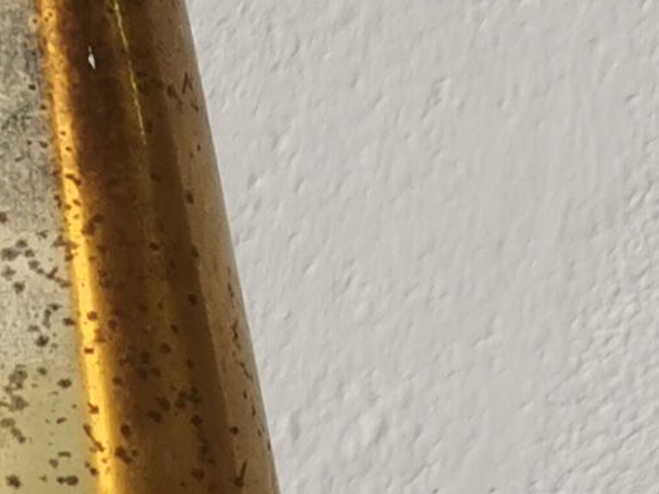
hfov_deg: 9.8
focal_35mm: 194
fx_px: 3693
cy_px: 829
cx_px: -433
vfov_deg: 7.5
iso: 50
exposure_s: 1/144
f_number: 1.8
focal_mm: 5.58
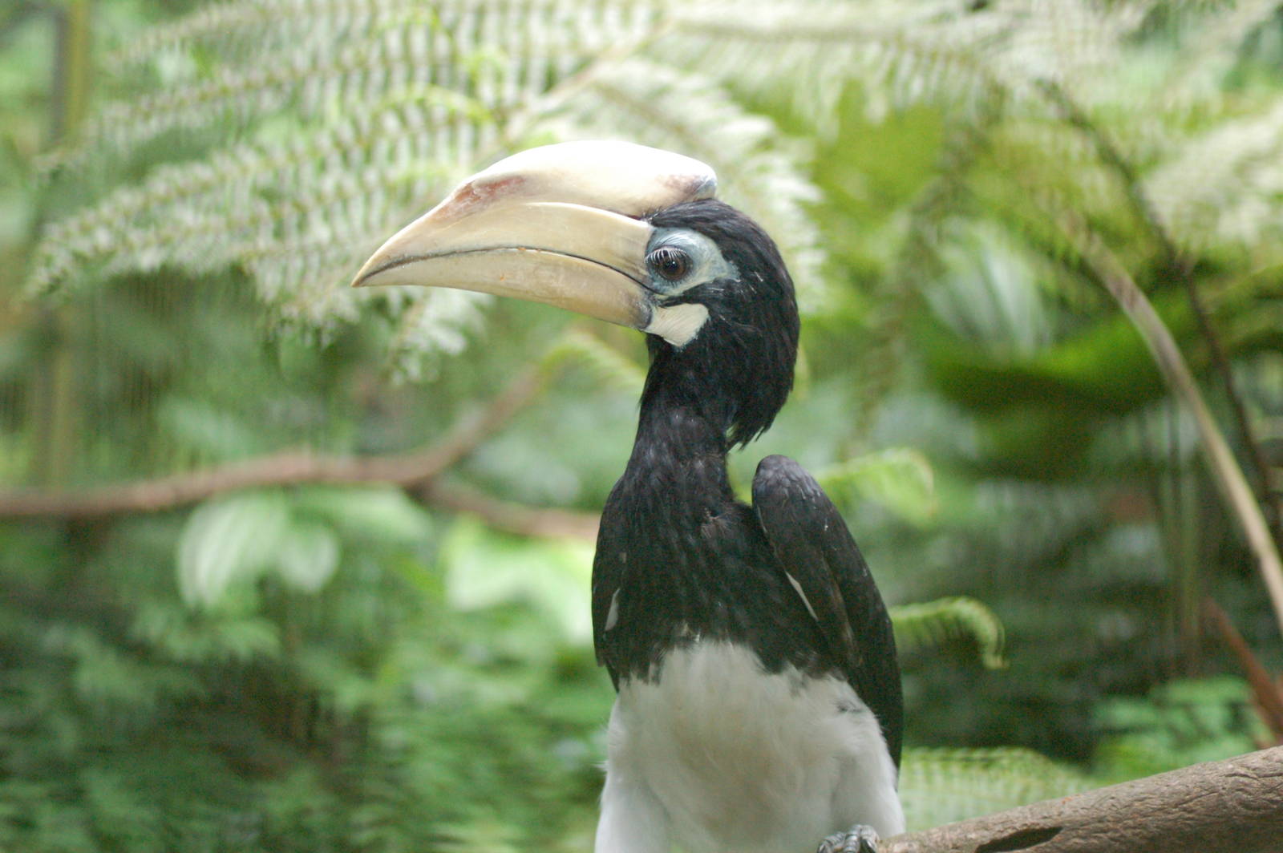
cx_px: 642
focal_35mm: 105
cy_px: 426
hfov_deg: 19.5
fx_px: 3739
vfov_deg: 13.0
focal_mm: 70
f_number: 5
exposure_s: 1/160
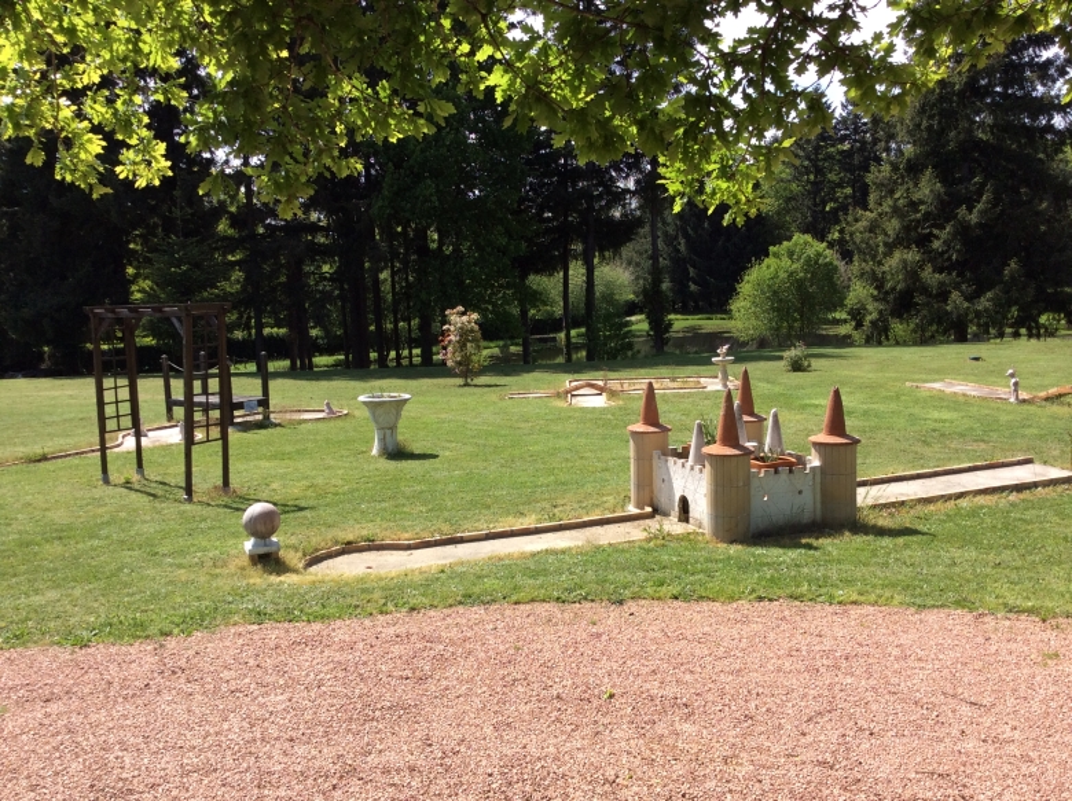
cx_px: 536
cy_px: 400
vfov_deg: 42.9
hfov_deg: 55.4
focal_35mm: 33
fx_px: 1021
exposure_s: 1/894
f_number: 2.4
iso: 32
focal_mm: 3.3
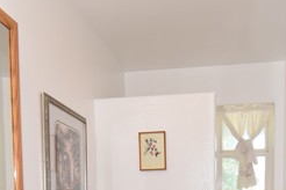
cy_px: 223
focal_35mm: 39
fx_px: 310
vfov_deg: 29.7
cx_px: 166
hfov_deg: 49.4
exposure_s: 1/125
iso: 800
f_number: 5.6
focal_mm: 10
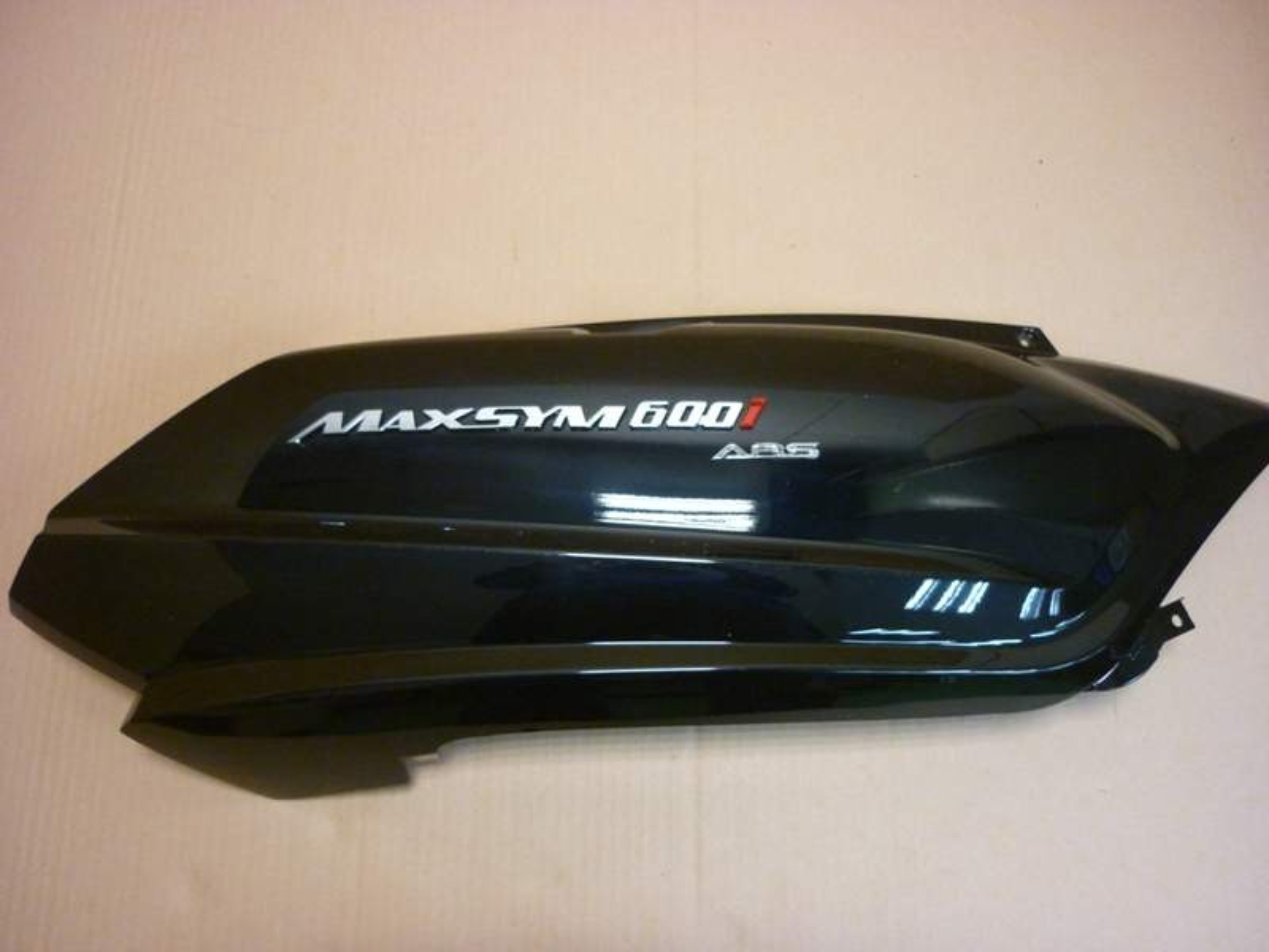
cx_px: 634
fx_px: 1210
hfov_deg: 55.4
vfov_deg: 42.9
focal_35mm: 33
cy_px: 476
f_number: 2.8
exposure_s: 1/30
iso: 400
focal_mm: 5.5
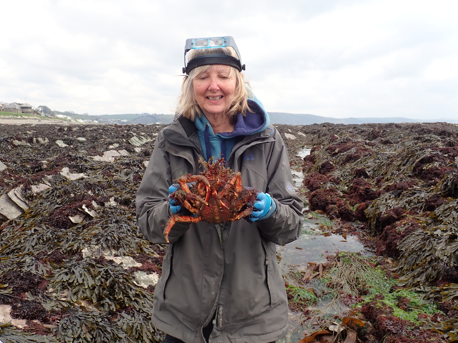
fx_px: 423
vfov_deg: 44.2
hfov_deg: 56.8
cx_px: 242
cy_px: 171
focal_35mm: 32
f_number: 3.2
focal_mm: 5.5
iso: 100
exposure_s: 1/400
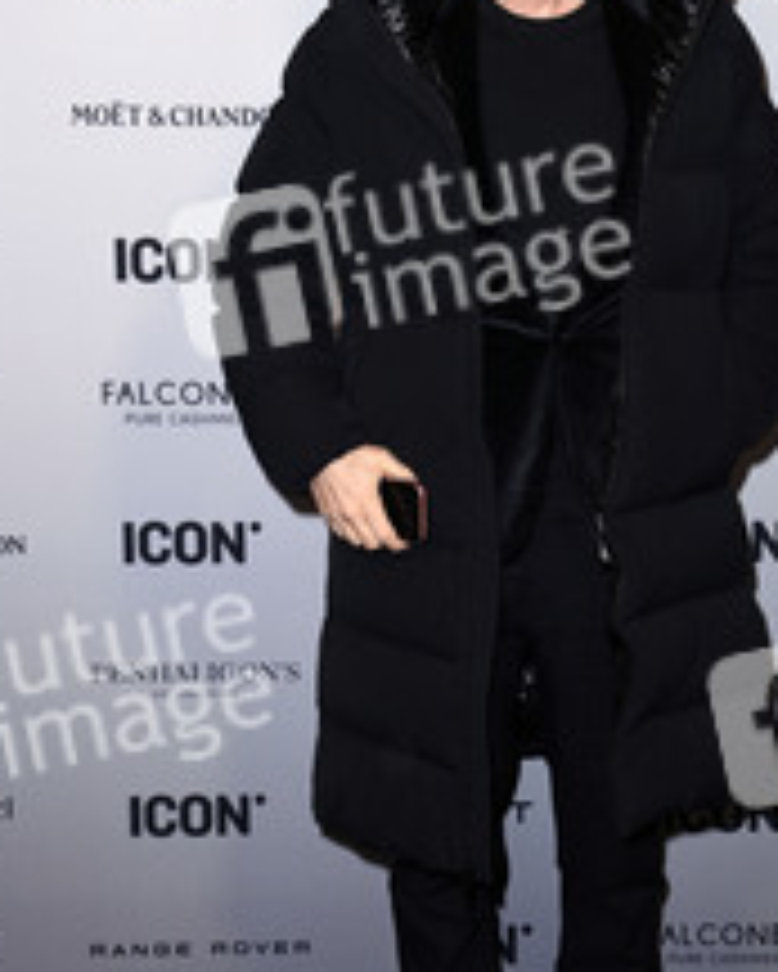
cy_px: 477
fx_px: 2243
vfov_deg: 24.4
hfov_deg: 19.6
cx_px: 531
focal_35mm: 78
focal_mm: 45
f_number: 5.6
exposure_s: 1/250
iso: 1000
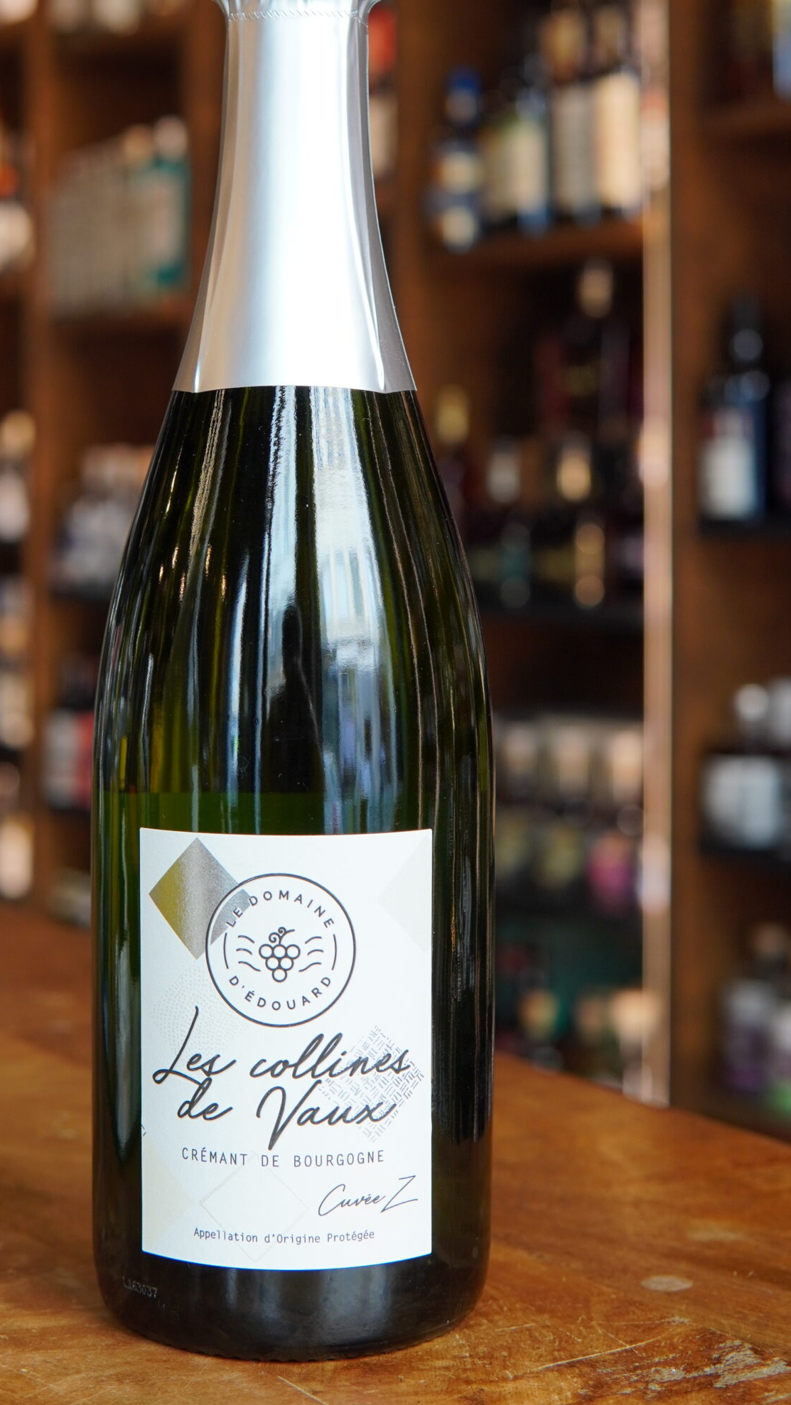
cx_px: 292
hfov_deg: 19.7
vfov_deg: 34.2
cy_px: 529
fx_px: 2274
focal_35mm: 61
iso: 250
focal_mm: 30
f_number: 4
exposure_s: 1/60
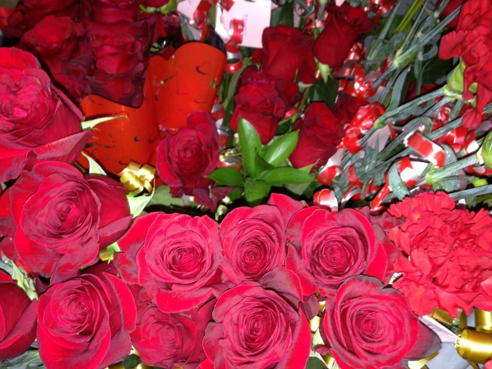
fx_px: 469
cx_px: 246
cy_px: 184
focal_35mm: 33
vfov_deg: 42.9
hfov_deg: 55.4
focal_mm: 4.12
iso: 80
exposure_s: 1/16
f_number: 2.4
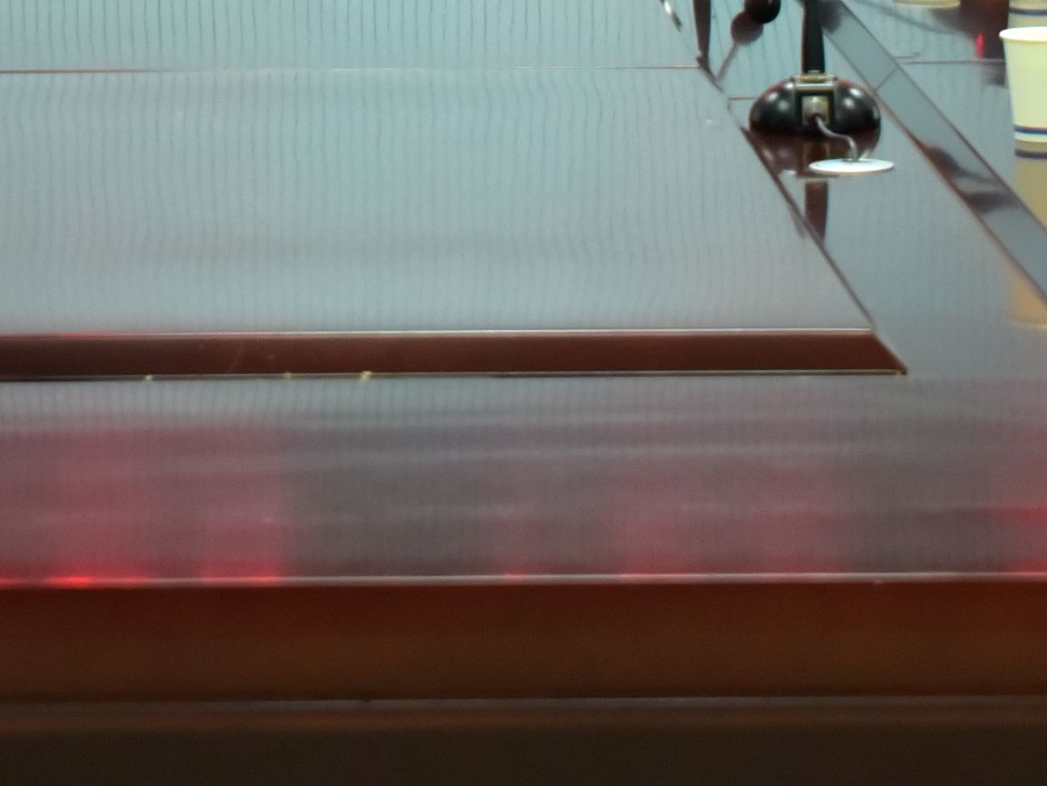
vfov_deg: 7.3
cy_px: -724
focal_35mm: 197
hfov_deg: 10.0
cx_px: 362
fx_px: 5958
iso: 1600
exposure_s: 1/60
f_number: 6.3
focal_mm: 44
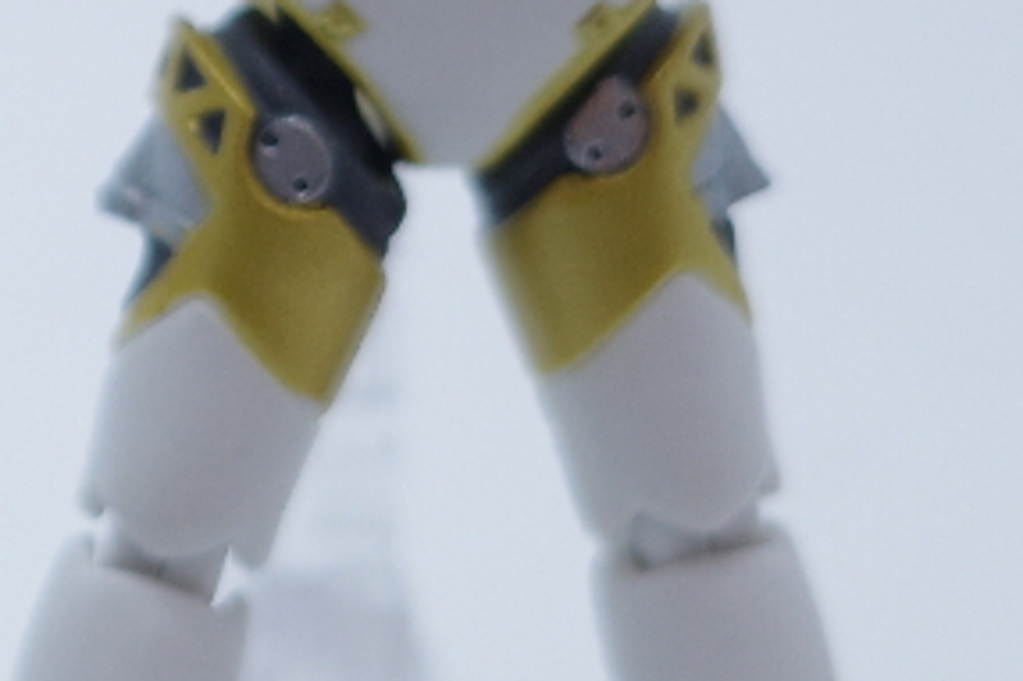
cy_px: -143
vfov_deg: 5.1
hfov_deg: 7.4
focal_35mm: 268
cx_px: -1084
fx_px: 7611
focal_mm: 26
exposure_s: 1/100
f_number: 2.8
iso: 100
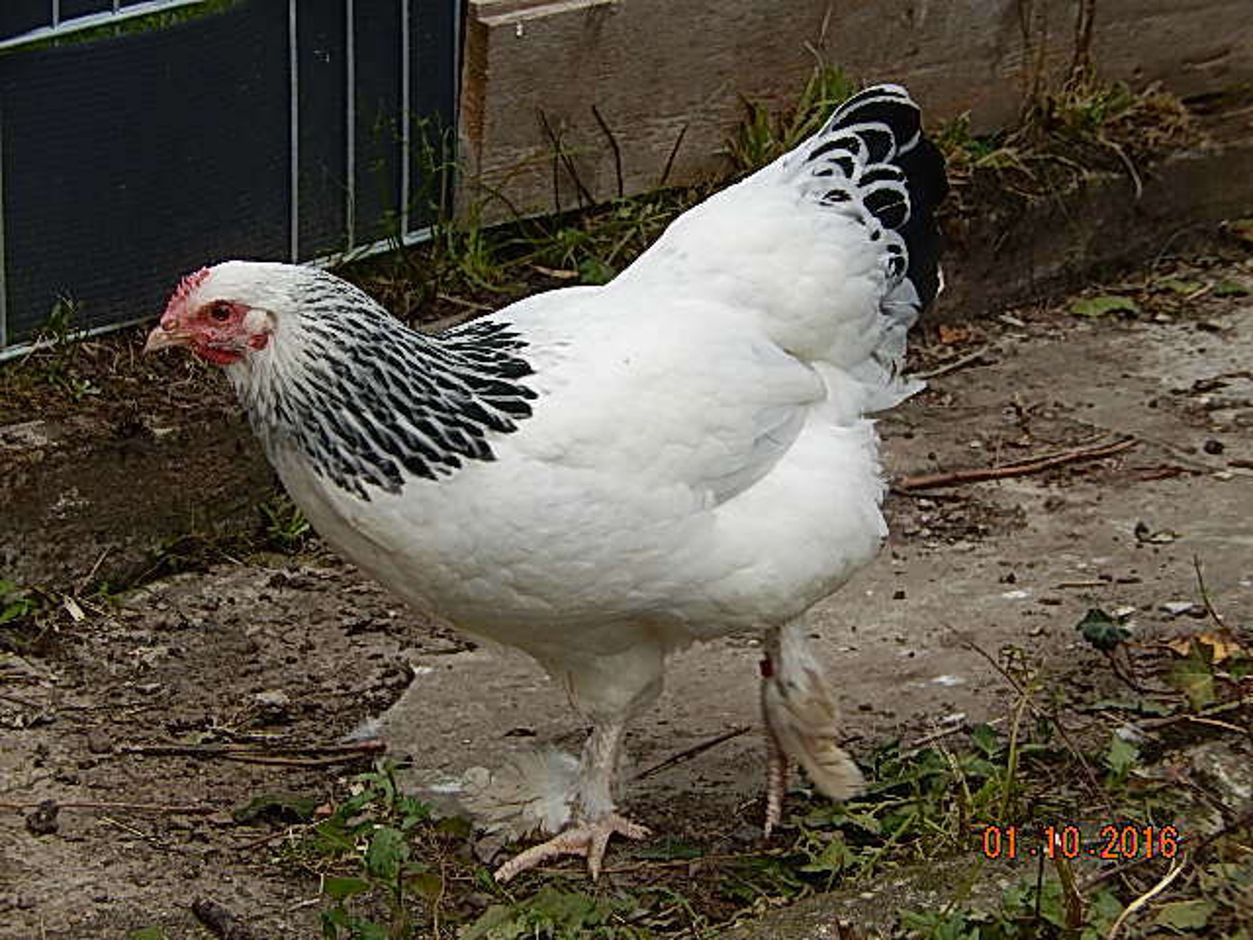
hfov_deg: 11.7
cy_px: 470
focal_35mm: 169
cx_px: 626
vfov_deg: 8.8
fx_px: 6117
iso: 125
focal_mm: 30.3
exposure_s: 1/160
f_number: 5.7
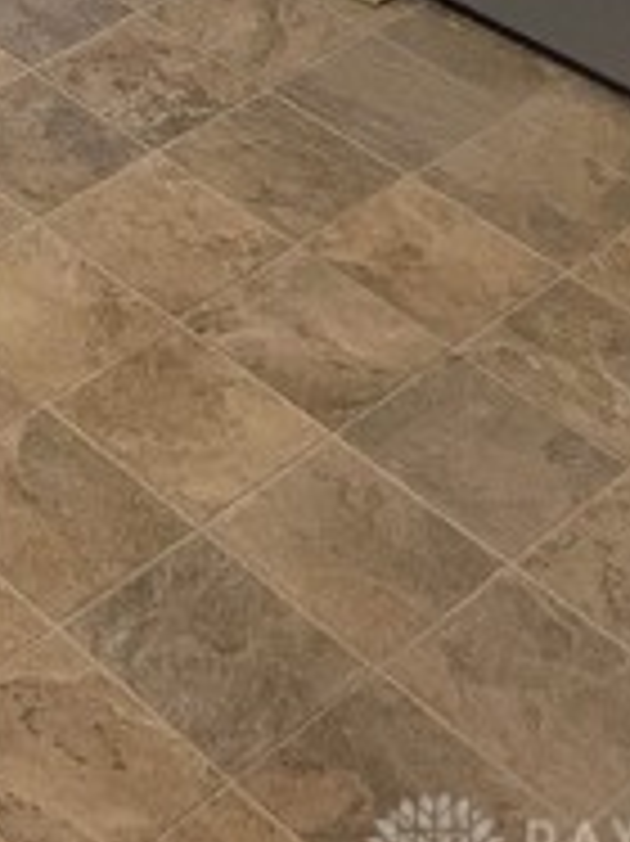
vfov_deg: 15.1
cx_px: -418
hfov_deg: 12.8
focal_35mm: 107
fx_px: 2599
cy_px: -815
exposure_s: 1/40
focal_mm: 5.4
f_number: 1.8
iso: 320
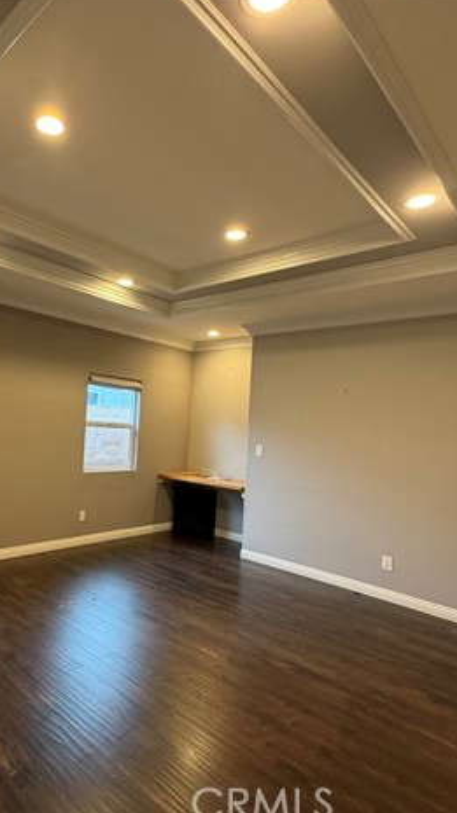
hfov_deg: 51.7
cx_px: 126
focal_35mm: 21
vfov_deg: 83.9
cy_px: 409
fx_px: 453
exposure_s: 1/60
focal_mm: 2.22
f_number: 2.2
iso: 250
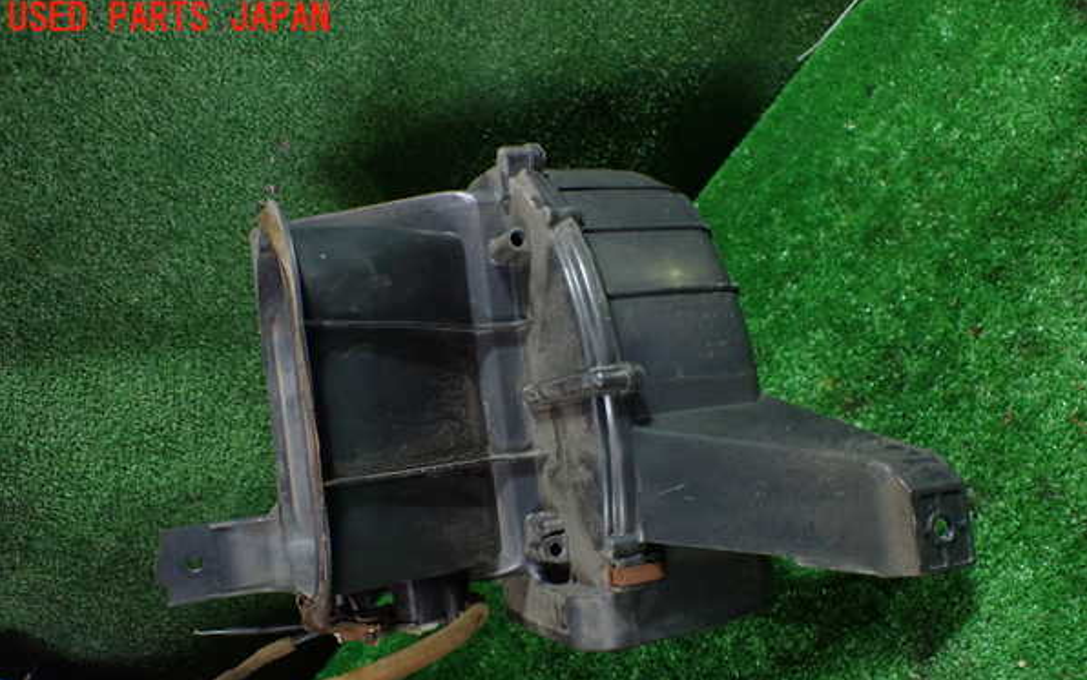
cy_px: 407
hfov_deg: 59.6
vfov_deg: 39.3
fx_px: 948
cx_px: 545
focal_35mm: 32
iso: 800
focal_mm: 5.4
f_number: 2.3
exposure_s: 1/100
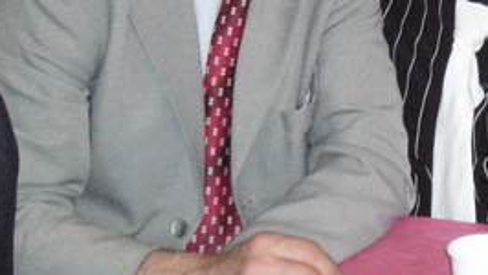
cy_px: -59
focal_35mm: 181
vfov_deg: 6.7
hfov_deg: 11.8
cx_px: 460
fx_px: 2344
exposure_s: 1/60
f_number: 4
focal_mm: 11.5
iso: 400
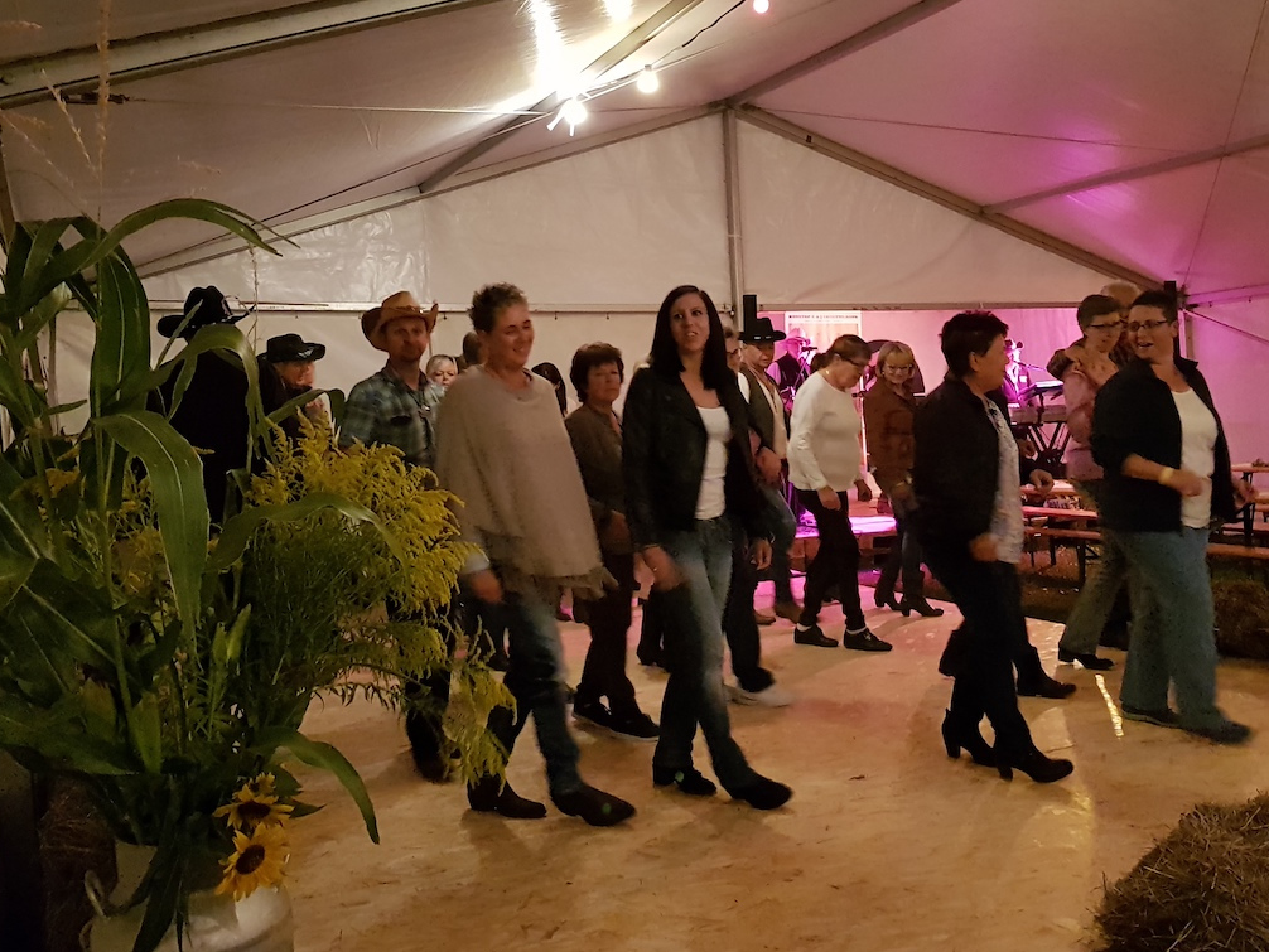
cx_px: 645
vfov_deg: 45.4
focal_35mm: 31
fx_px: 1137
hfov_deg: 58.3
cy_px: 416
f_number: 1.7
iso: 800
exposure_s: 1/33
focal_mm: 4.2
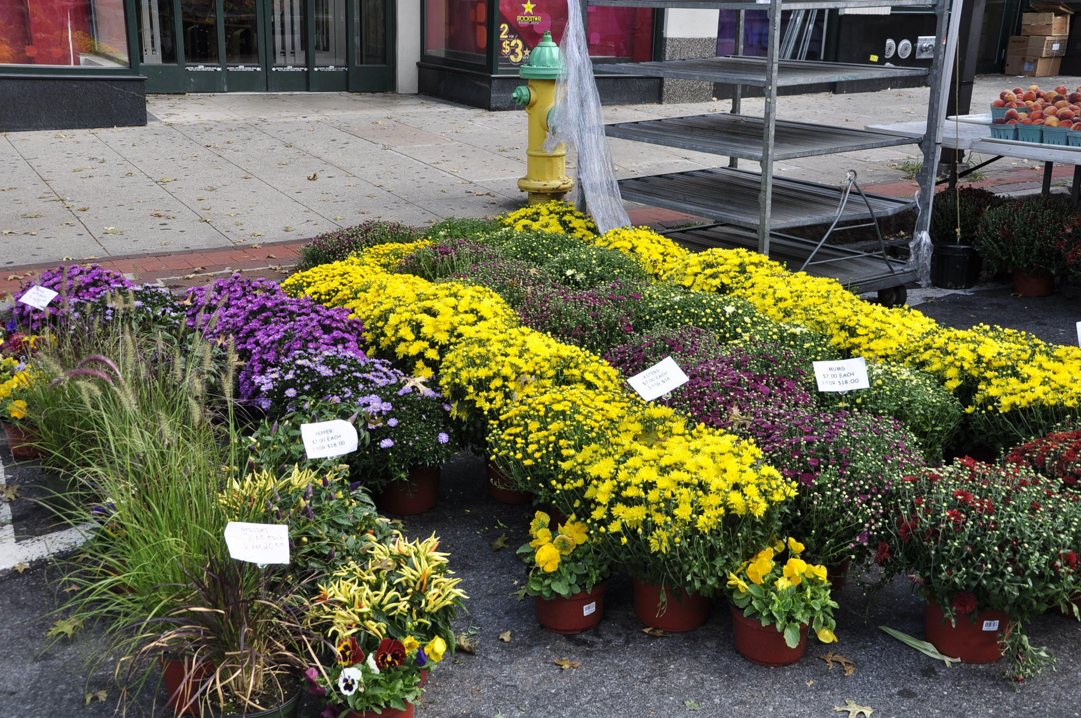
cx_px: 540
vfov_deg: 34.1
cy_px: 359
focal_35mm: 39
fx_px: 1170
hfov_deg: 49.6
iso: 200
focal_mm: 26
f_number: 6.3
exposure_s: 1/160
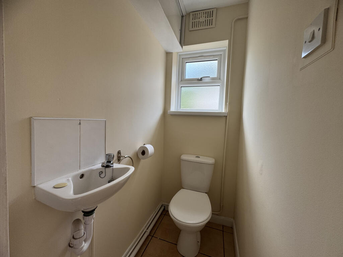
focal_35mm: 14
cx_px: 172
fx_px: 139
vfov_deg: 85.7
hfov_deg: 102.1
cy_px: 128
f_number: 2.2
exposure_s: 1/100
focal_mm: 2.22
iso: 64
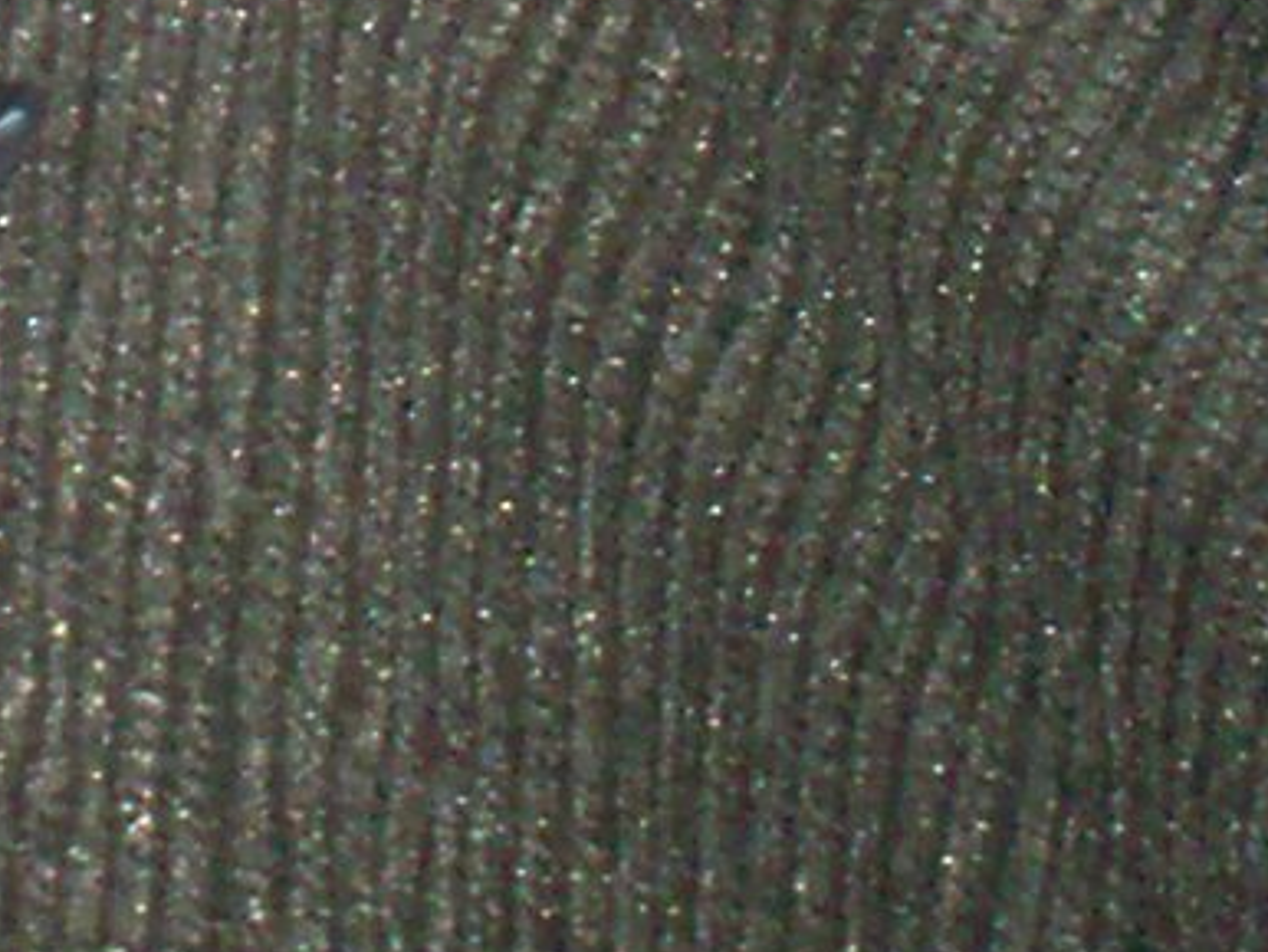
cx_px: -595
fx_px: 8797
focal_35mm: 240
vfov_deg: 5.9
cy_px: -1504
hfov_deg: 8.1
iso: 140
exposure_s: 1/60
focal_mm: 6
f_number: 4.5
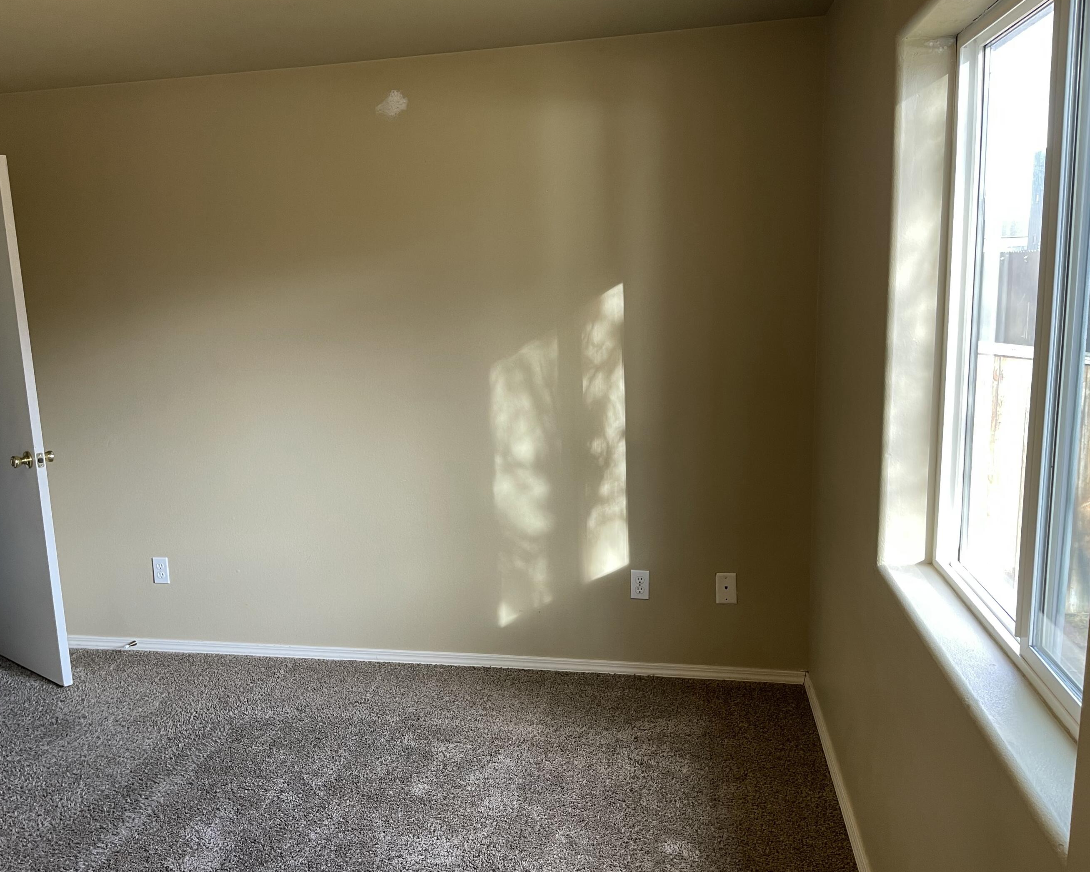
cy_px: 457
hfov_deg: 62.0
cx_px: 475
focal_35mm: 28
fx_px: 903
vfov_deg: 51.5
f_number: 1.6
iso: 125
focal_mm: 5.1
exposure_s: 1/60
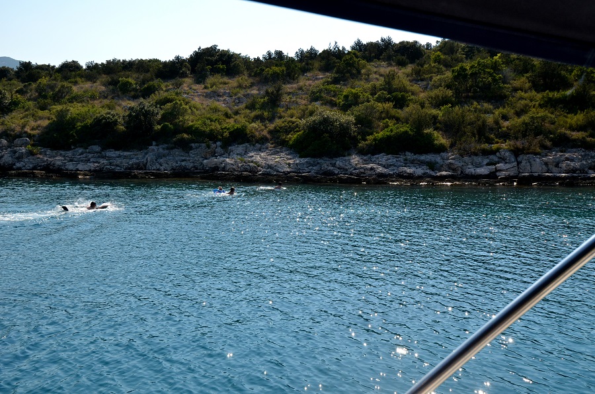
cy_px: 197
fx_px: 594
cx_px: 298
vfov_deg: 36.7
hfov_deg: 53.2
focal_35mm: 36
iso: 640
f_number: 6.3
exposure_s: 1/3200
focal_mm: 24
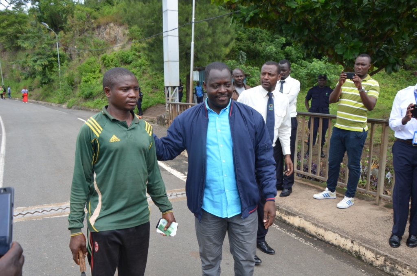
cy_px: 138
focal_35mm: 27
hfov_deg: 67.5
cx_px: 208
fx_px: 312
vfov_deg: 47.7
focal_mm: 18
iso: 200
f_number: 7.1
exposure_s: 1/200
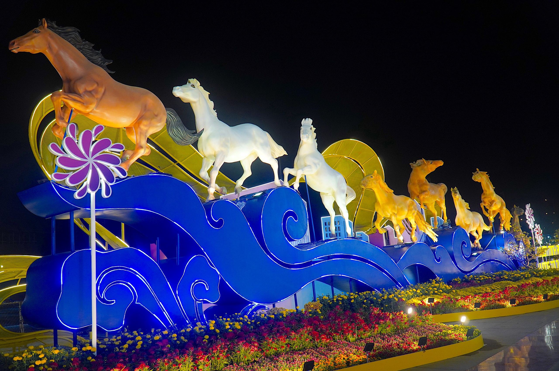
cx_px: 280
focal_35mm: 30
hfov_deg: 62.0
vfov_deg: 43.5
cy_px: 186
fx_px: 465
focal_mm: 20
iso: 640
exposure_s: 1/160
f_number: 4
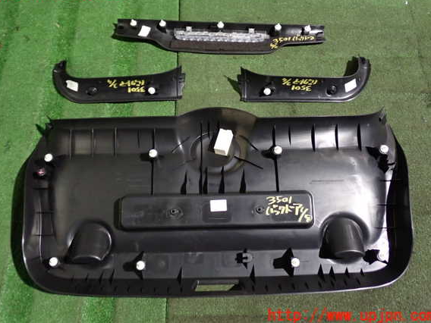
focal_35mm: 38
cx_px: 212
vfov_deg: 37.7
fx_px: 473
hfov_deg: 49.0
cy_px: 155
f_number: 2.5
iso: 800
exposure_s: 1/13
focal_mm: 6.37
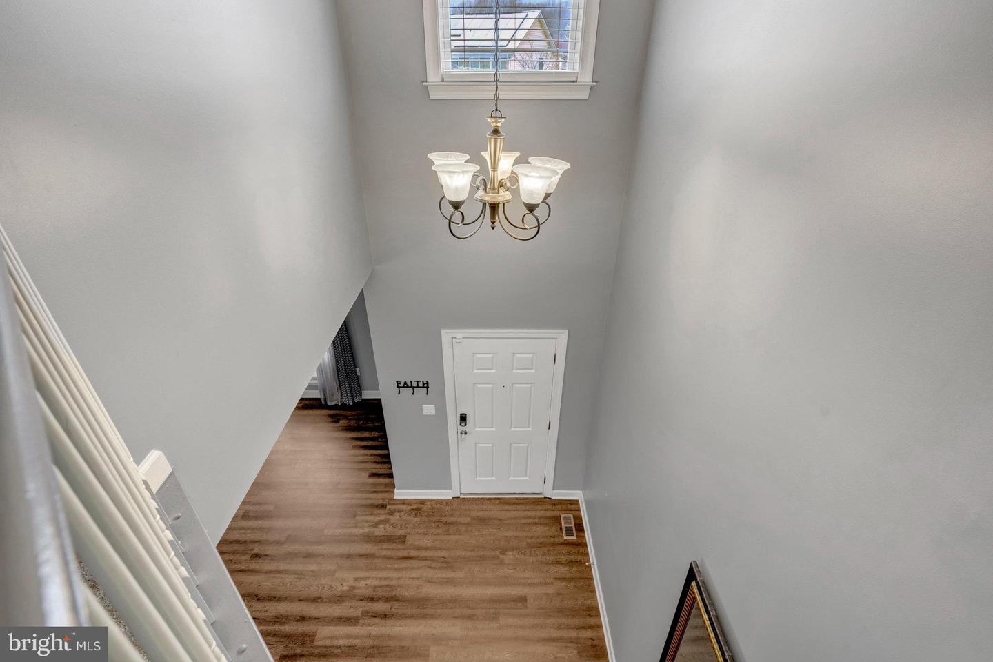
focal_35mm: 16
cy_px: 331
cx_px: 496
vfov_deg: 73.7
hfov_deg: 96.7
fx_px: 441
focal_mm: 16
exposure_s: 1/15
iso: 1250
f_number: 8
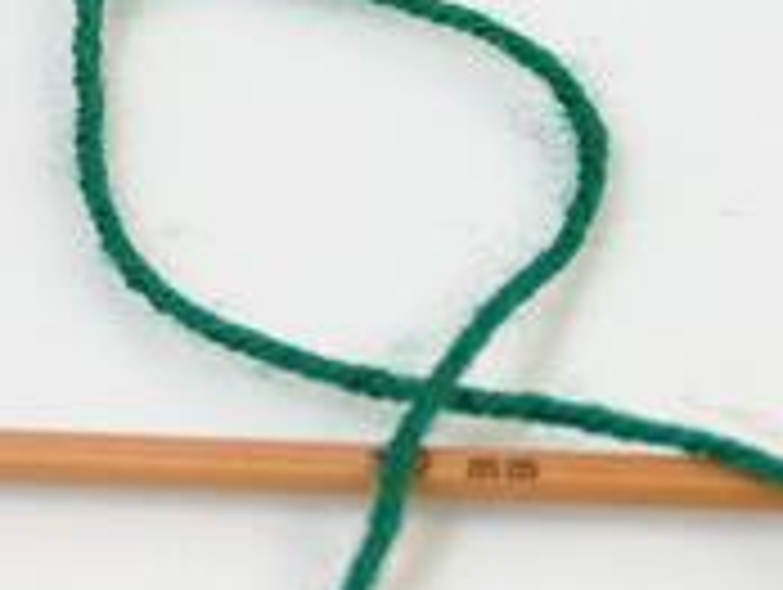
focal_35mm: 228
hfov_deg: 8.7
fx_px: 5164
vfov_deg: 6.5
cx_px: 324
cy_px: 209
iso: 200
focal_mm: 20.29
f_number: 2.9
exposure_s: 1/42.9
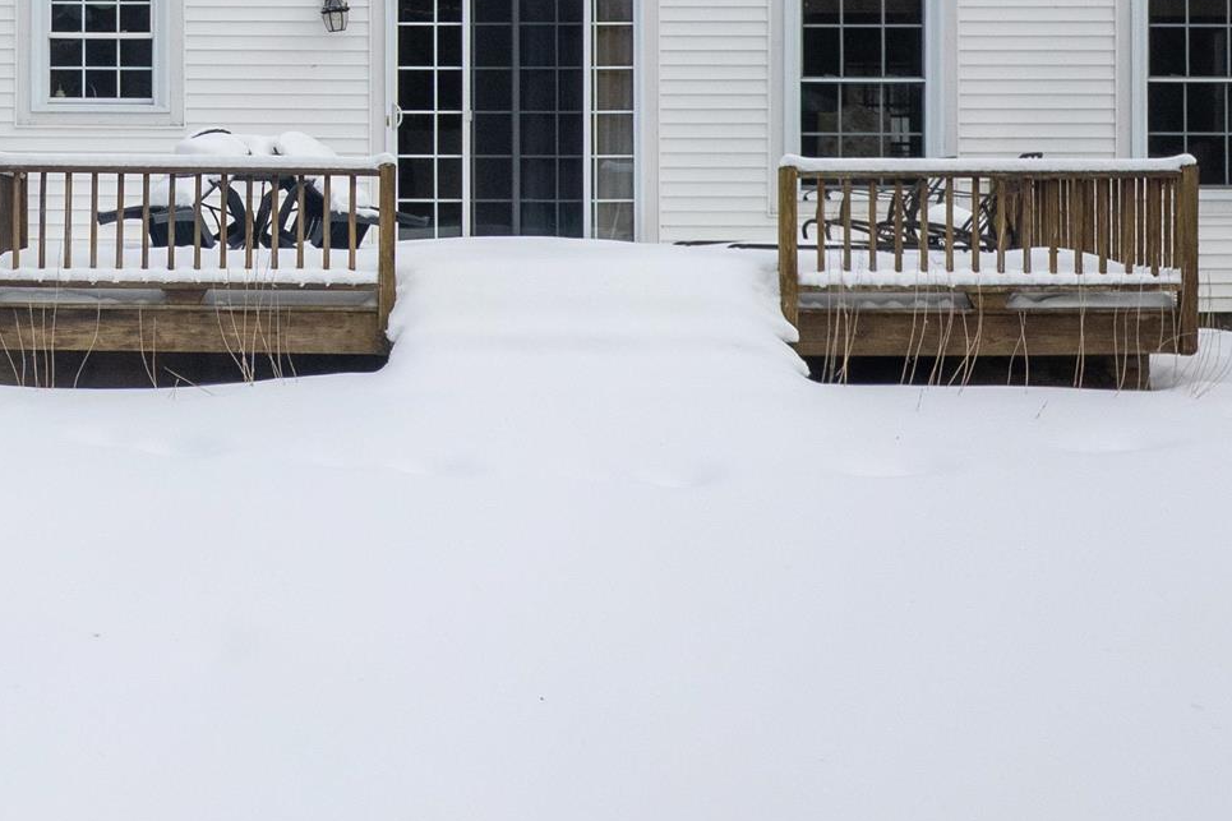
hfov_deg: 27.6
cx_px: 78
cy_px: -135
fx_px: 2395
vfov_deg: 18.5
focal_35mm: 70
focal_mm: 8.38
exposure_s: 1/250
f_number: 2.8
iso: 100
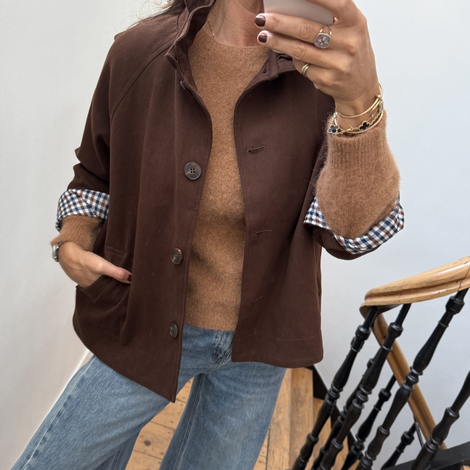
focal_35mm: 29
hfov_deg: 55.6
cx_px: 232
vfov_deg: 55.6
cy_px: 254
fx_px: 445
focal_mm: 6.76
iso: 160
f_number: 1.78
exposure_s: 1/121
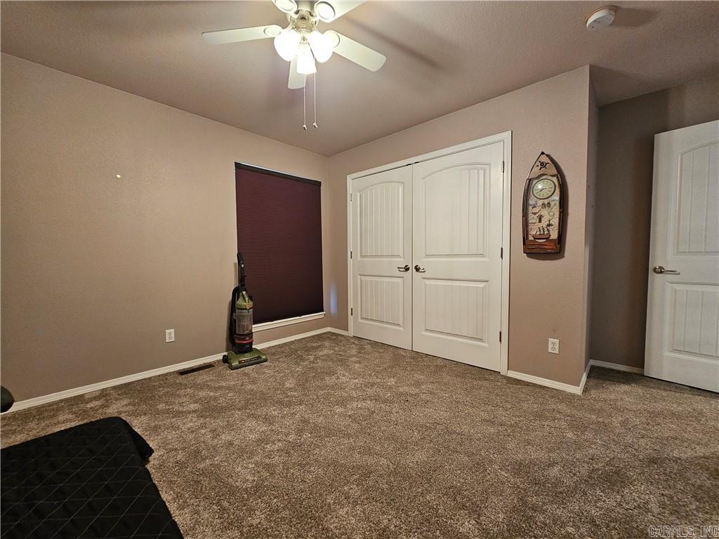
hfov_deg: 106.2
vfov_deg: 89.9
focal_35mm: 13
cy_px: 270
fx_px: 270
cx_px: 360
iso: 320
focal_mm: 2.2
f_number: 2.2
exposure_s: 1/30
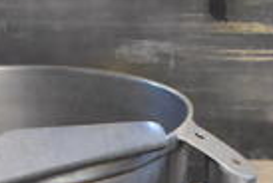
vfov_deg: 10.4
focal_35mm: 120
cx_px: 118
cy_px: 390
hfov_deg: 17.0
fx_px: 912
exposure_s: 1/125
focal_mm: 18
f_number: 3.5
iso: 3600
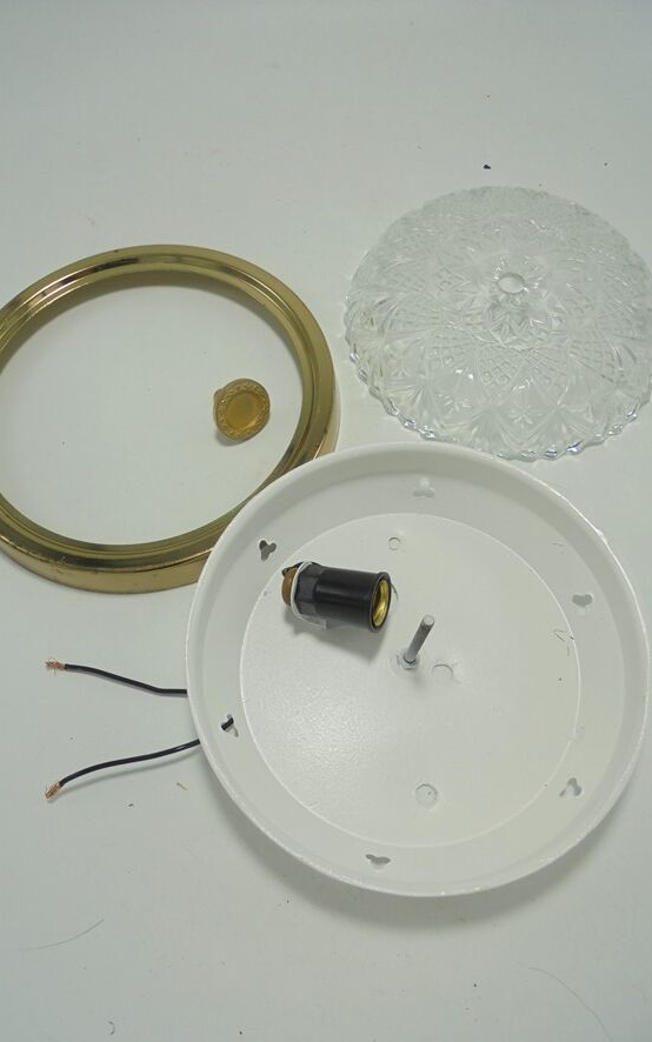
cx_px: 323
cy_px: 520
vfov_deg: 66.5
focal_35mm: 28
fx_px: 796
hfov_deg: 44.6
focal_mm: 4.6
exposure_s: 1/125
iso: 100
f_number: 3.5
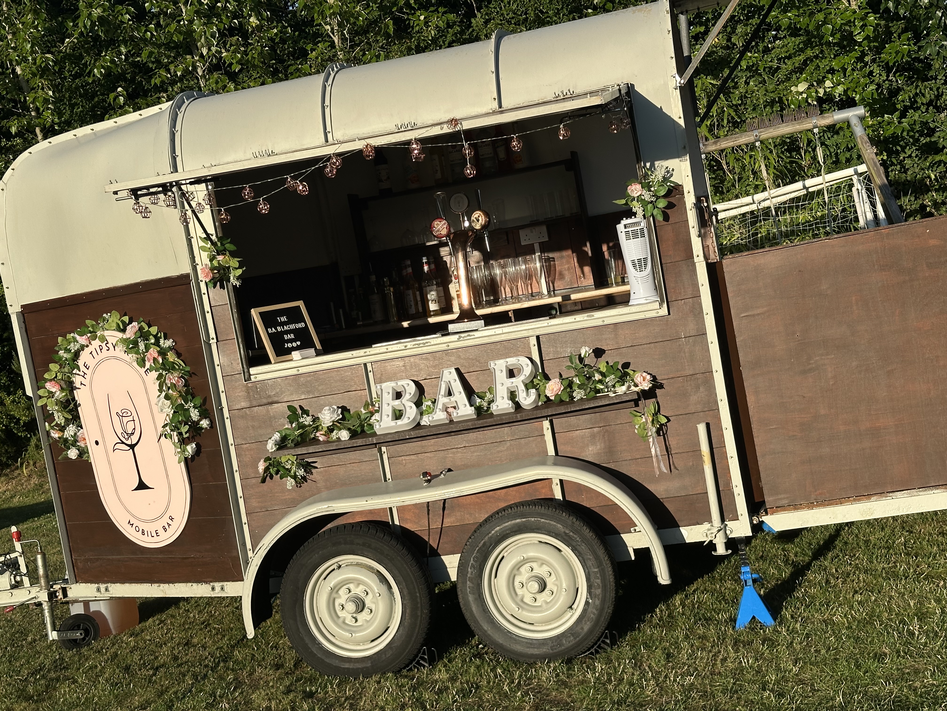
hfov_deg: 39.7
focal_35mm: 48
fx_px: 1313
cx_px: 474
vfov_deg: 30.3
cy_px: 356
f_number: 1.78
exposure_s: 1/4016
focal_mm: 6.86
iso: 64
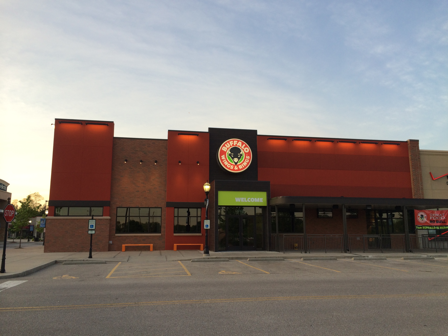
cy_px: 168
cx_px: 224
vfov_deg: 46.8
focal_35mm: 30
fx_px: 388
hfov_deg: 60.0
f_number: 2.2
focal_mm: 4.12
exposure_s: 1/127
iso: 32
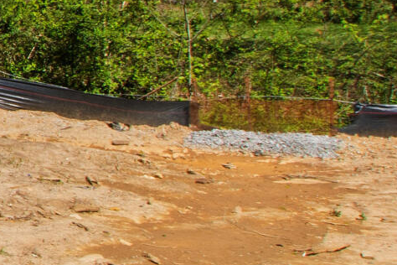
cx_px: -583
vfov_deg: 14.0
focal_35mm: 95
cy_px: -51
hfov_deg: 14.0
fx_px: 1048
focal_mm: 10
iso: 100
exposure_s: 1/200
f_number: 8
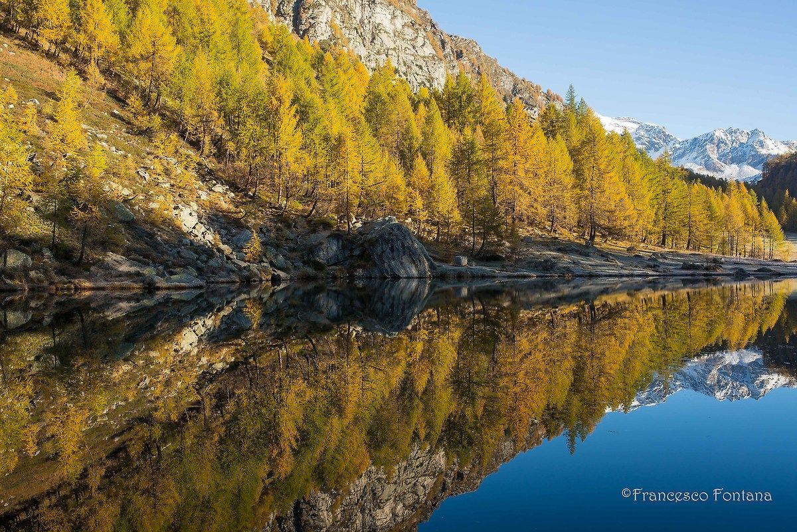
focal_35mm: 35
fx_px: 775
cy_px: 266
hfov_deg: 54.4
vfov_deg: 37.9
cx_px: 398
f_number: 8
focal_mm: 35
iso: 100
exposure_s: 1/100
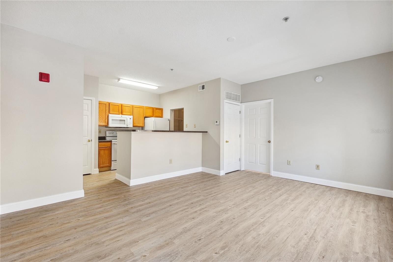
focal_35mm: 15
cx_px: 196
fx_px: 164
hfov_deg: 100.4
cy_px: 131
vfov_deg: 77.3
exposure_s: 1/15
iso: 400
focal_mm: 15
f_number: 8
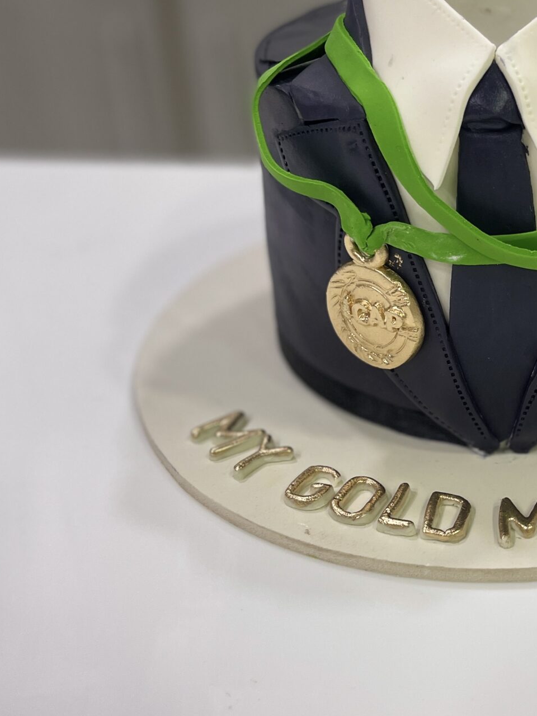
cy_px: 389
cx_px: 520
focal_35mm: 52
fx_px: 1076
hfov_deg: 26.7
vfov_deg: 36.8
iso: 80
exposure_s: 1/100
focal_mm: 5.1
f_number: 1.6
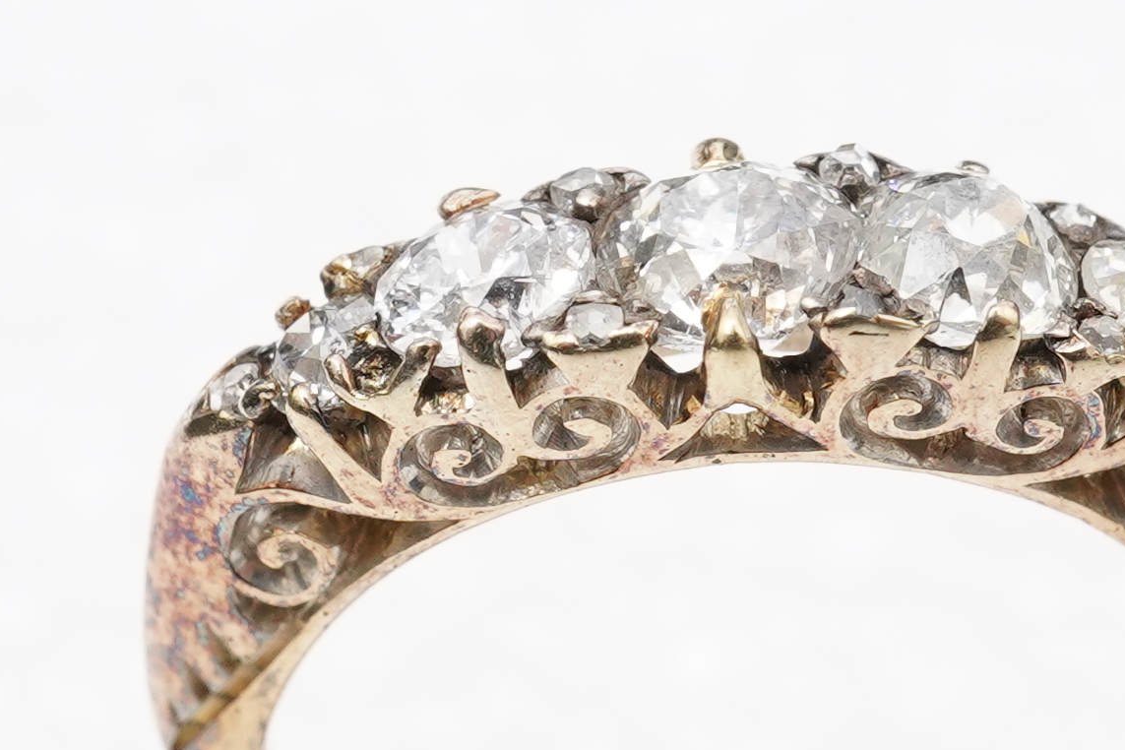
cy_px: 252
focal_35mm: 155
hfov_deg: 13.2
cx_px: 673
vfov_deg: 8.8
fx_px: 4843
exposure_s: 1/125
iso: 640
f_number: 18
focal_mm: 30
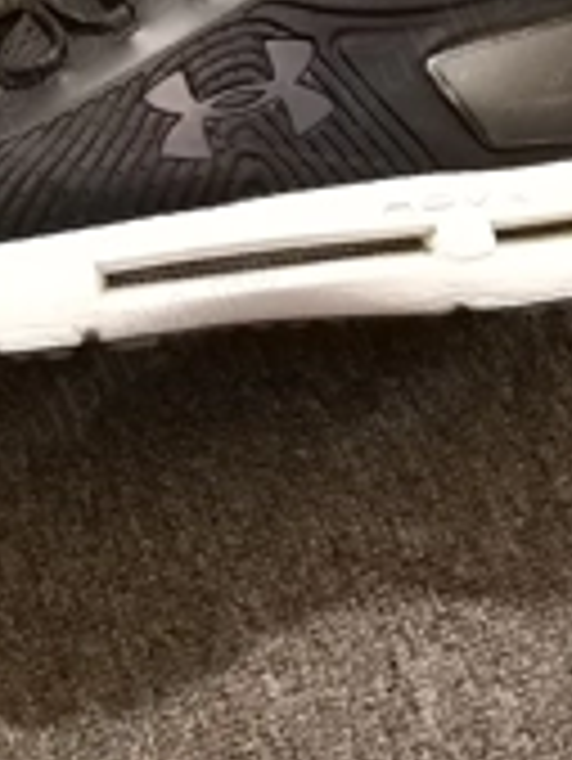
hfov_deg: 22.9
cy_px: 63
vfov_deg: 28.9
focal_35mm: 64
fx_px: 1408
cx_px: 221
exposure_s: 1/17
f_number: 1.7
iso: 1000
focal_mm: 3.93
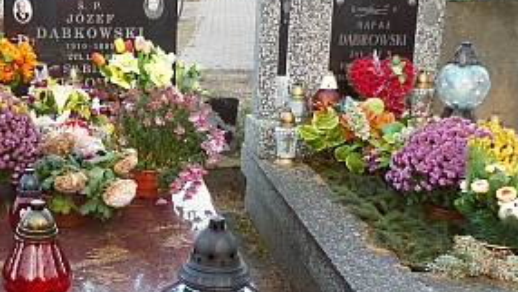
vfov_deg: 19.6
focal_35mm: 61
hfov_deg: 33.1
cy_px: 205
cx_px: 85
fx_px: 838
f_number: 2.8
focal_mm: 4.5
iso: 100
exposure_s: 1/100
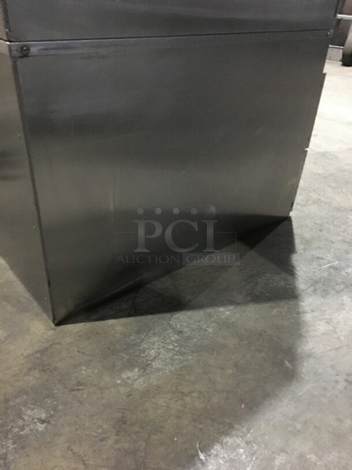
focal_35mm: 29
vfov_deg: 61.7
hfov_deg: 48.2
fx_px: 393
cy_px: 235
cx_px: 176
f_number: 2.2
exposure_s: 1/15
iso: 400
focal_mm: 4.15
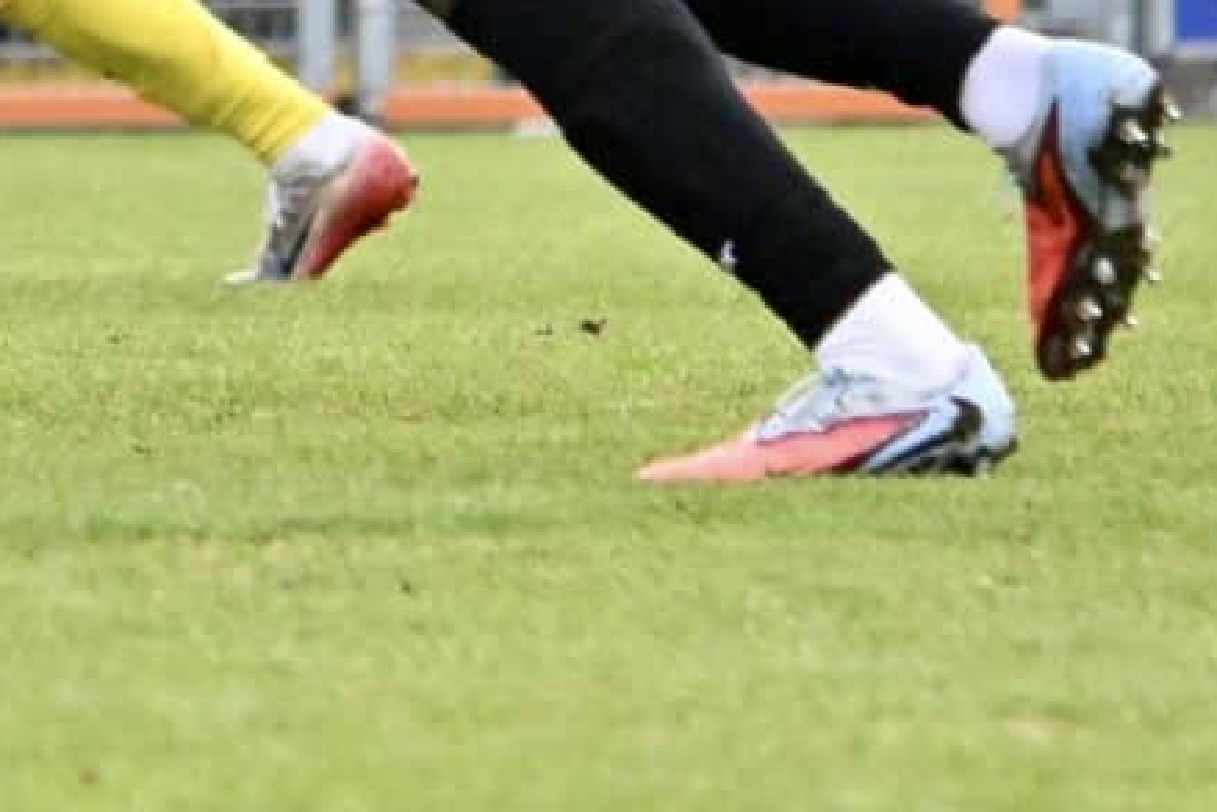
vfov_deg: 1.4
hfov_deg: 2.1
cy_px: -445
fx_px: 33105
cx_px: -1497
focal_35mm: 979
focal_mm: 210
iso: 5600
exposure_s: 1/1600
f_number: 5.3
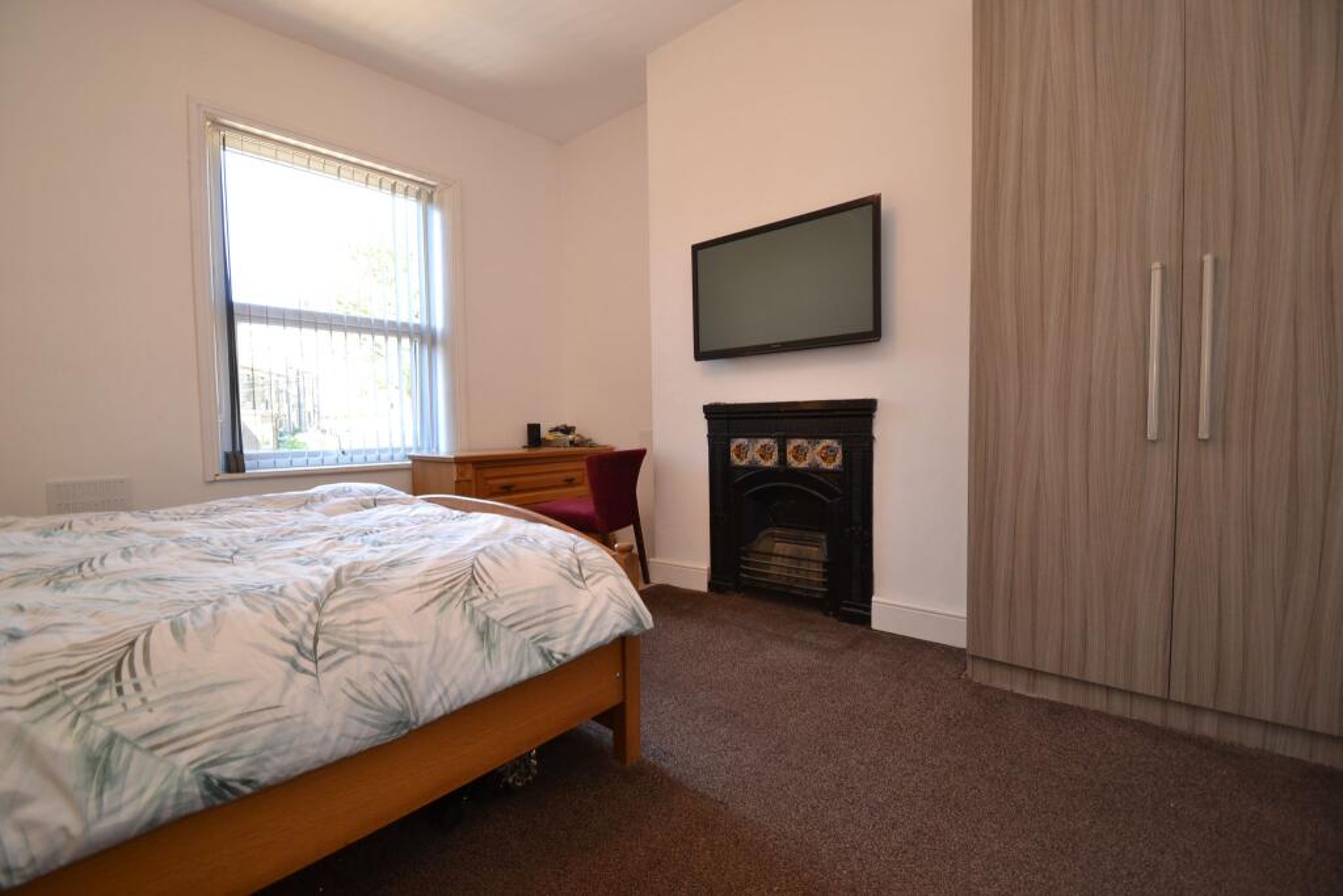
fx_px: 560
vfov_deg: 77.3
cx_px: 672
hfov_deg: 100.4
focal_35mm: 15
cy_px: 448
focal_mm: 10
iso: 400
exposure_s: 1/60
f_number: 3.5
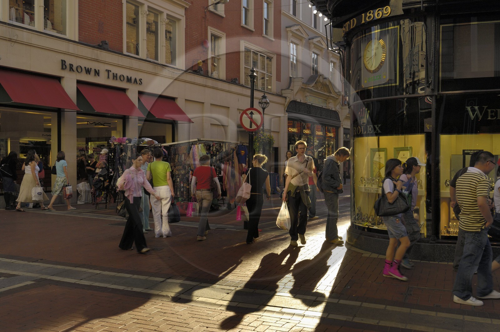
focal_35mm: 36
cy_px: 166
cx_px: 250
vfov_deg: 36.8
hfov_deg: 53.2
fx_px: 499
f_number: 9.5
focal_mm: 24
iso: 100
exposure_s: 1/100
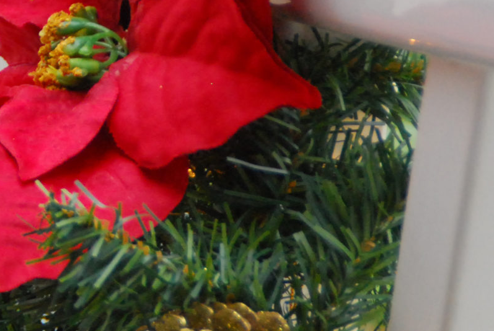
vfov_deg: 3.1
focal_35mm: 443
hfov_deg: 4.6
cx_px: -285
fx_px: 6088
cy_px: 147
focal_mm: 92
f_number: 5.6
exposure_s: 1/320
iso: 1000
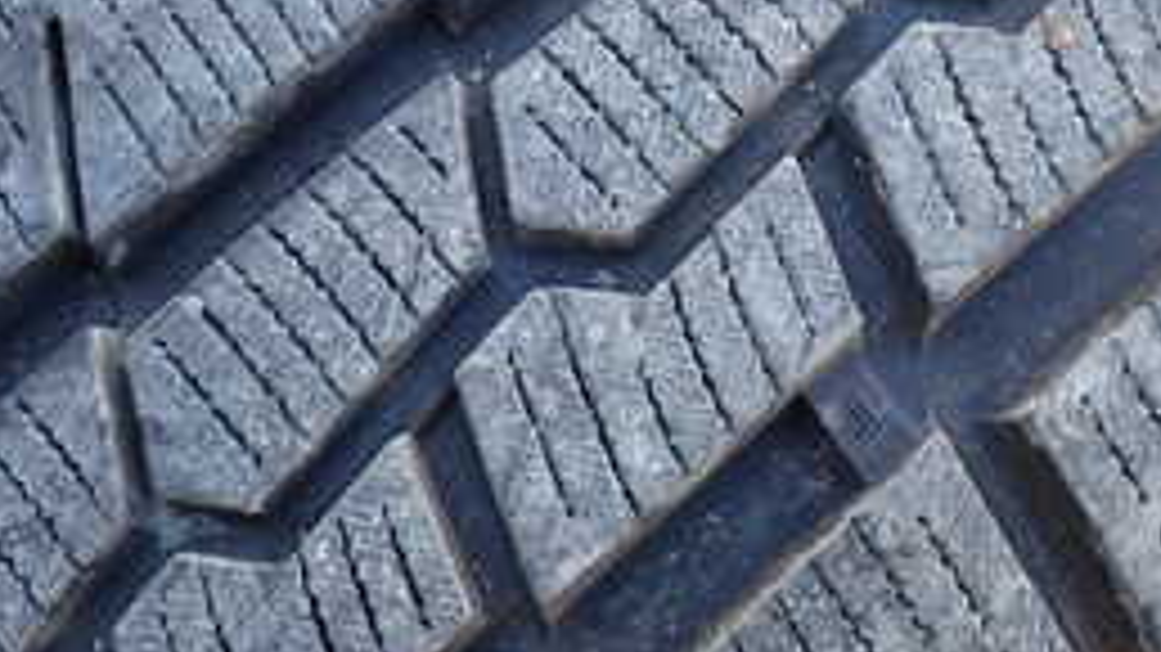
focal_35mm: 76
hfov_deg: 27.7
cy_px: -162
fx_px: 2339
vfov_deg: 15.2
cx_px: 796
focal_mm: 5.4
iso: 100
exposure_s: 1/60
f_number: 3.2
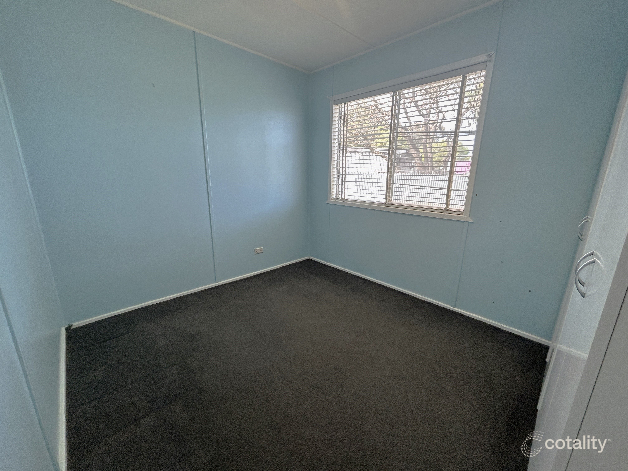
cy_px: 236
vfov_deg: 85.7
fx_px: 254
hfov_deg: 102.1
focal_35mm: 14
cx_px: 314
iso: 125
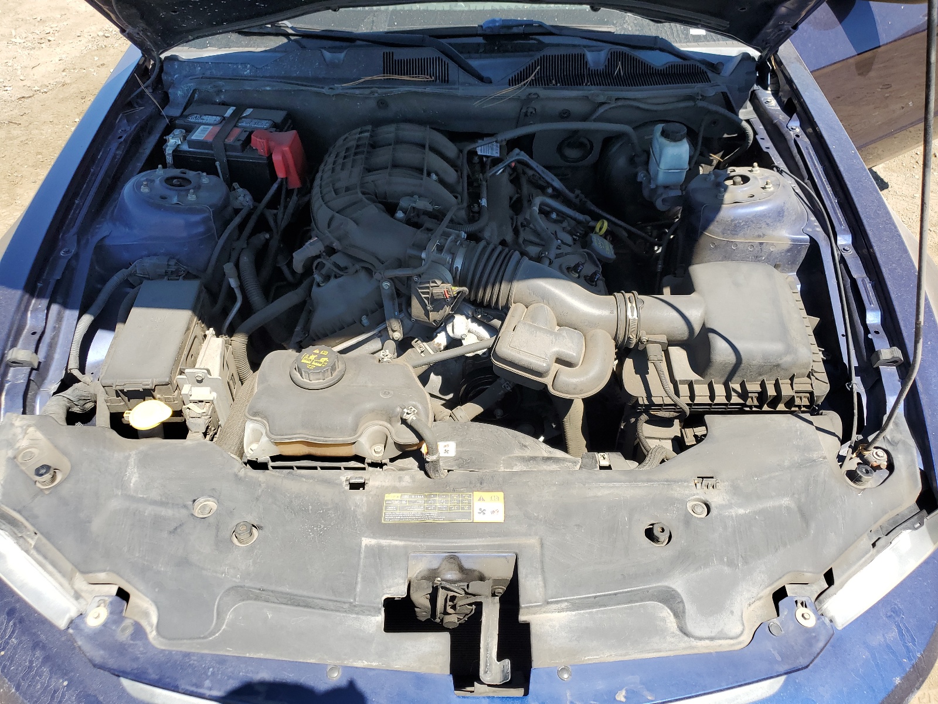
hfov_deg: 67.3
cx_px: 469
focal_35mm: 26
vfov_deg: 53.1
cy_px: 352
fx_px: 705
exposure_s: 1/1111
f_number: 1.5
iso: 50
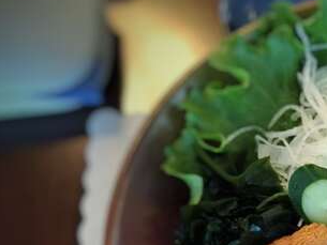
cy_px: 287
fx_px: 718
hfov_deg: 23.2
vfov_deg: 18.5
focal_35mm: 76
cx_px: 408
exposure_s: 1/15
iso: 400
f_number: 2.2
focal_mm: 4.15
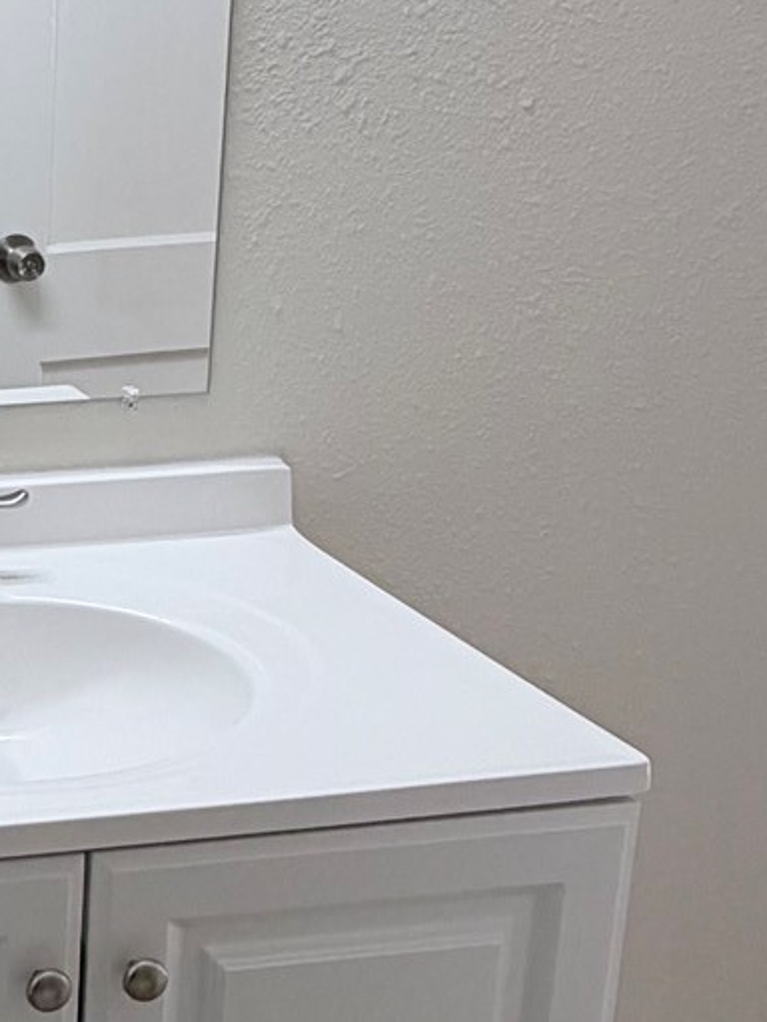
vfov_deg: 34.0
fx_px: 1654
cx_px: -405
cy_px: 341
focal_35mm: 56
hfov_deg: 21.6
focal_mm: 2.22
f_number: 2.2
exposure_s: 1/120
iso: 100
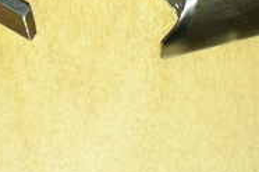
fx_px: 899
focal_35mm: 125
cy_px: -121
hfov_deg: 16.4
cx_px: 125
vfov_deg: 10.4
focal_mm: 3.85
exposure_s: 1/51
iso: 80
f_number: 2.8
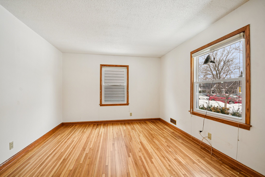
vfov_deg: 77.3
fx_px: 110
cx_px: 132
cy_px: 88
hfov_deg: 100.4
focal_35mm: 15
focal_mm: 10
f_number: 6.3
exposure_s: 1/80
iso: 400
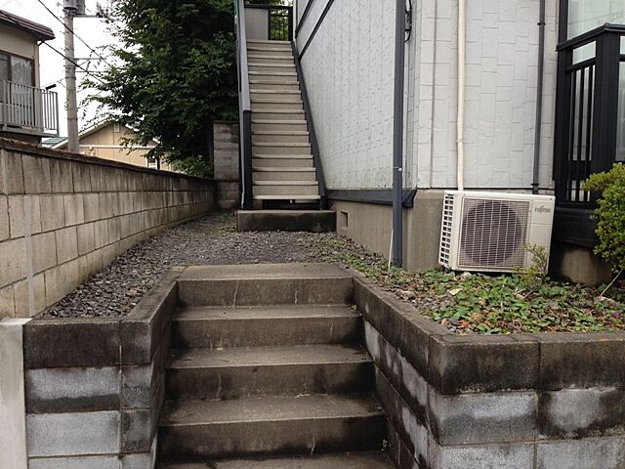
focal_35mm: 33
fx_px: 596
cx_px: 312
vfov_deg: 42.9
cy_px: 234
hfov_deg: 55.4
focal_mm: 4.12
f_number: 2.4
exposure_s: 1/133
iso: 50
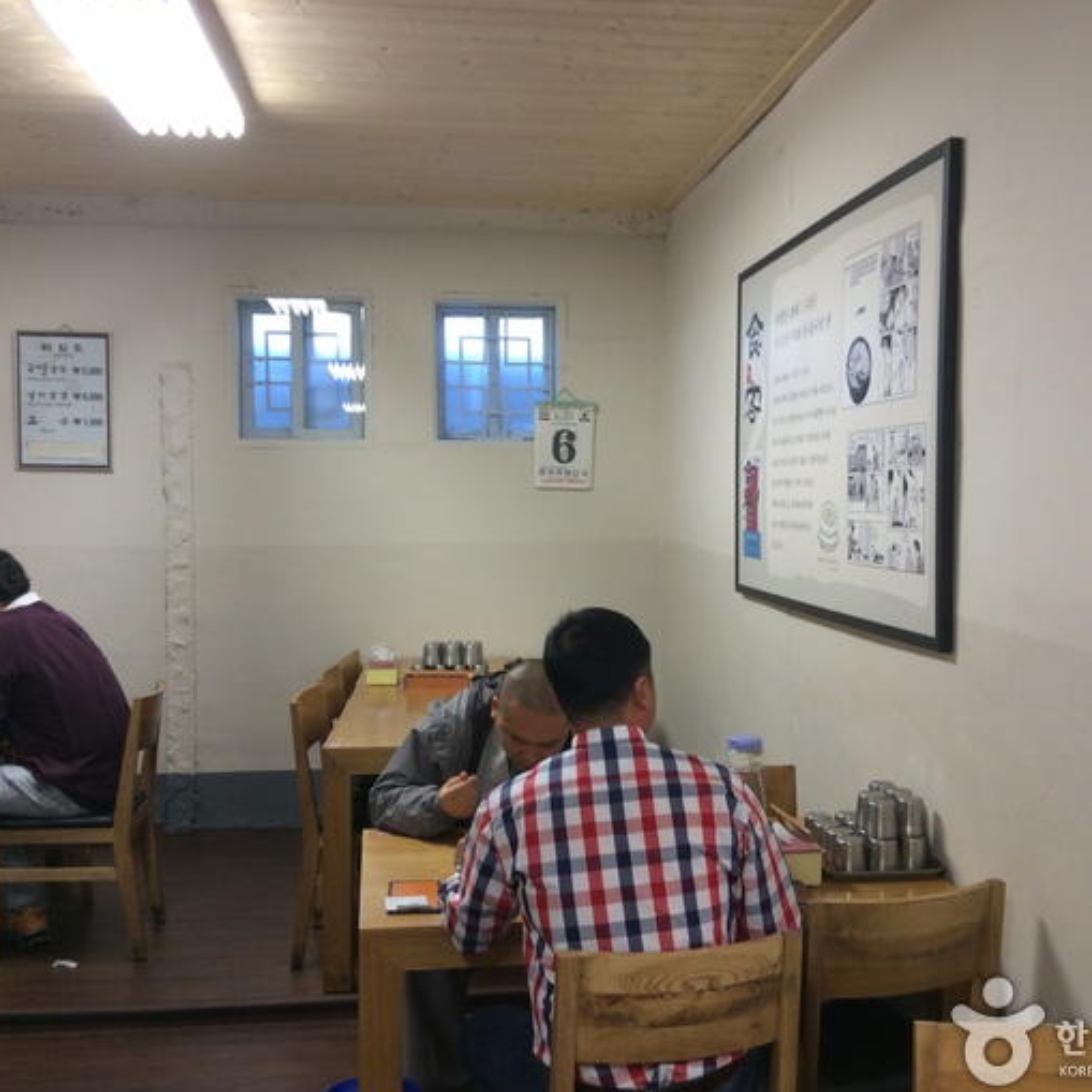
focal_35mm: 40
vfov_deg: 41.9
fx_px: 1428
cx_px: 555
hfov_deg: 41.9
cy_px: 556
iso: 40
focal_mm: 3.3
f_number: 2.4
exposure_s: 1/30
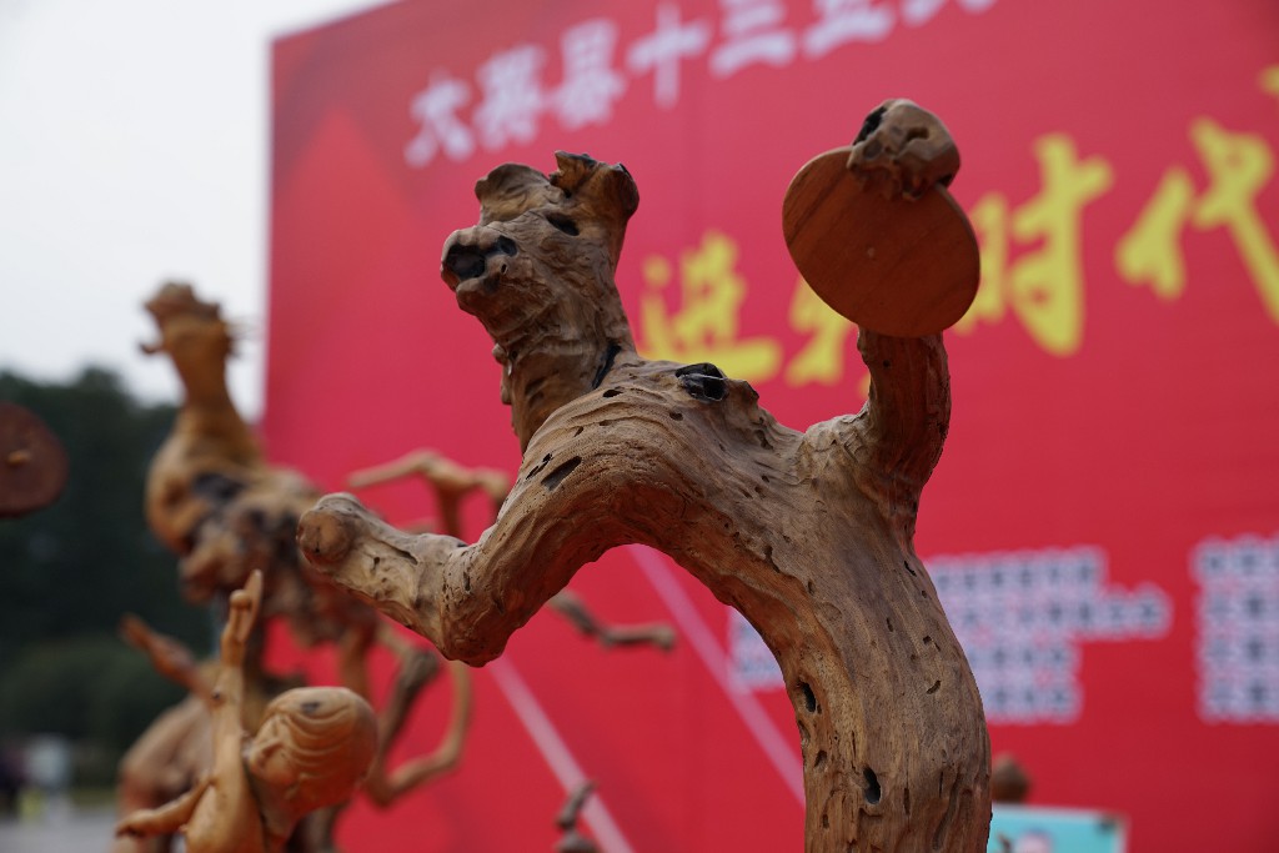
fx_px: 2487
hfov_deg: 28.8
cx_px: 640
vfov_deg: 19.5
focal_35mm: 70
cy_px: 426
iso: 100
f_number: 5
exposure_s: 1/250
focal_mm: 70
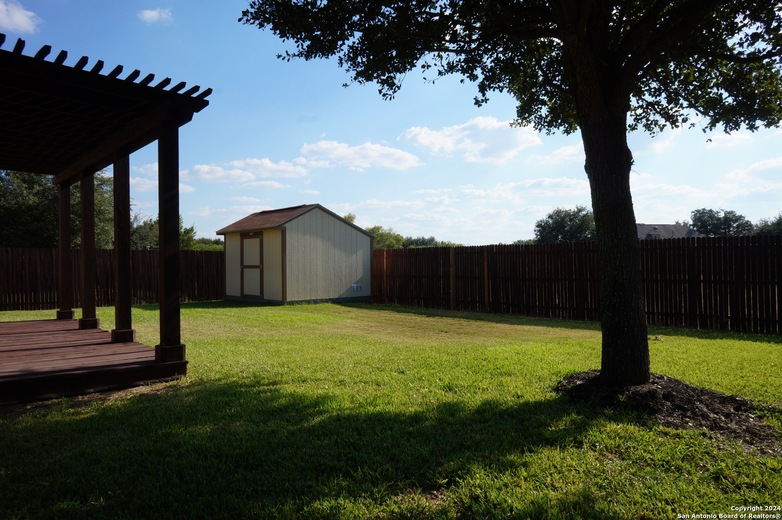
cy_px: 260
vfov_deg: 53.1
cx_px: 391
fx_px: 521
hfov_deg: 73.8
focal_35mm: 24
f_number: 16
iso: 125
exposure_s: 1/100
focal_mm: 16
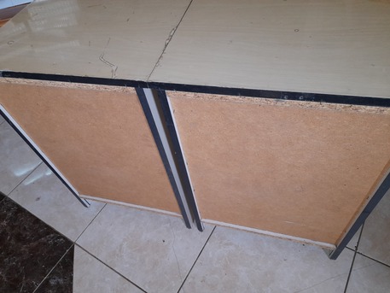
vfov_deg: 54.9
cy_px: 146
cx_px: 195
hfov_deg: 69.4
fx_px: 282
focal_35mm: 25
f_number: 2
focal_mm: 4.6
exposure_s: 1/50
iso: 200
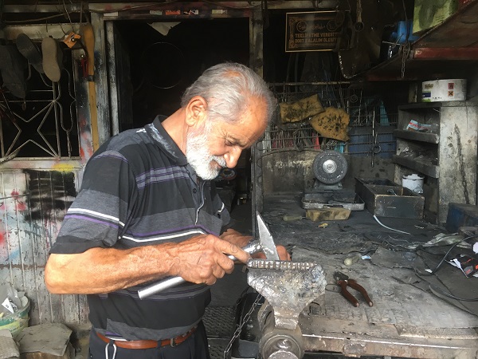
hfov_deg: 61.7
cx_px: 239
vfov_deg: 48.2
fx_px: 400
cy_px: 180
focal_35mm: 29
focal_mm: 4.15
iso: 64
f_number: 2.2
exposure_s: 1/33
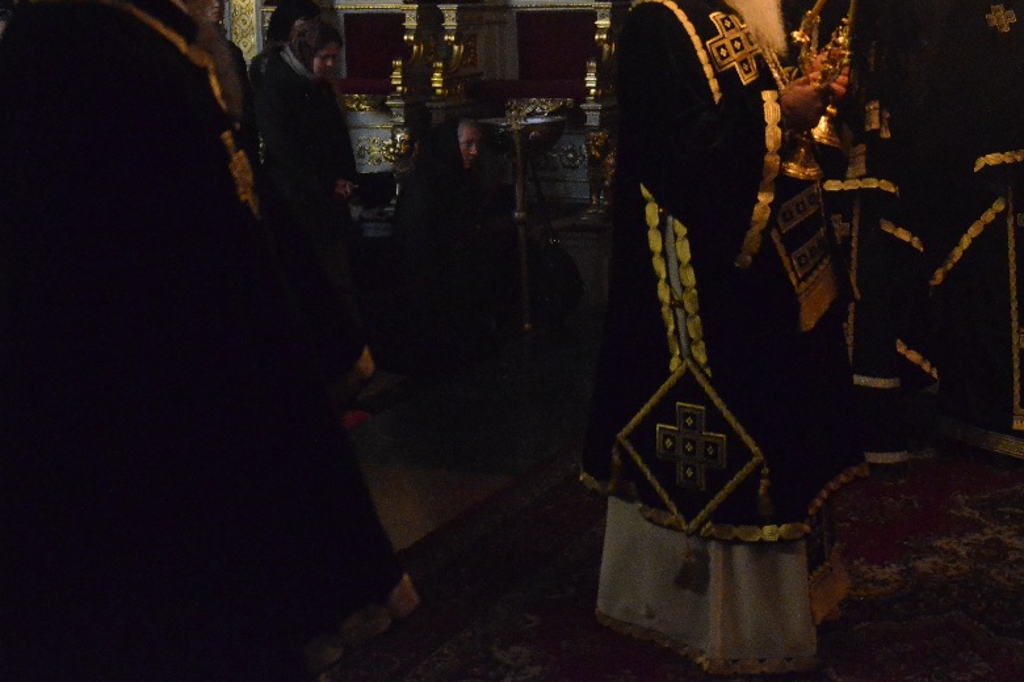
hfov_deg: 33.4
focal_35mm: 60
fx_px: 1707
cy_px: 188
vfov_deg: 22.5
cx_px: 512
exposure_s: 1/15
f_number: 4
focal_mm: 26
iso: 6400
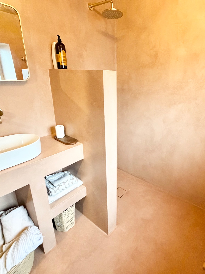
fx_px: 158
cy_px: 129
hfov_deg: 64.3
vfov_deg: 81.7
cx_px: 136
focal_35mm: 20
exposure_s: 1/50
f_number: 2.2
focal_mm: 2.22
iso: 500
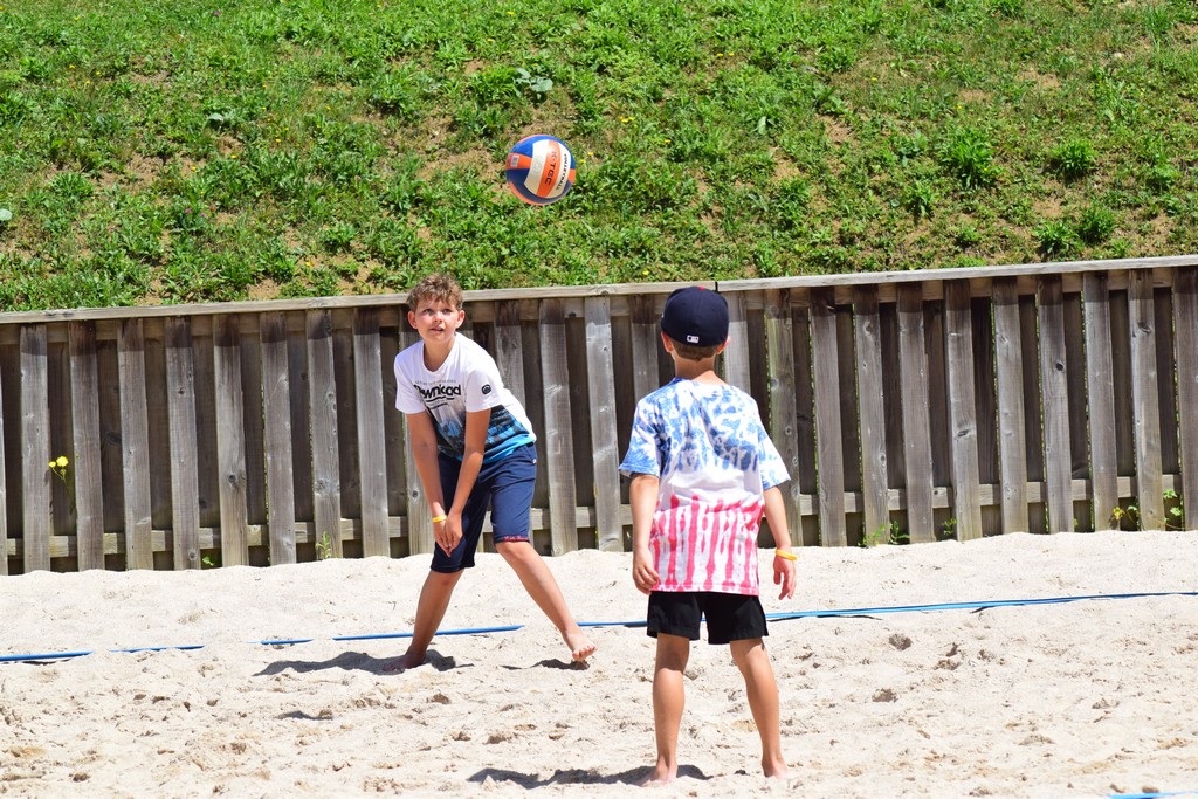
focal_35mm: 210
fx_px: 6989
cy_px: 400
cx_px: 599
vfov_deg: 6.5
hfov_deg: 9.8
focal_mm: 140
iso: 800
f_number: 9
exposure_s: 1/1250
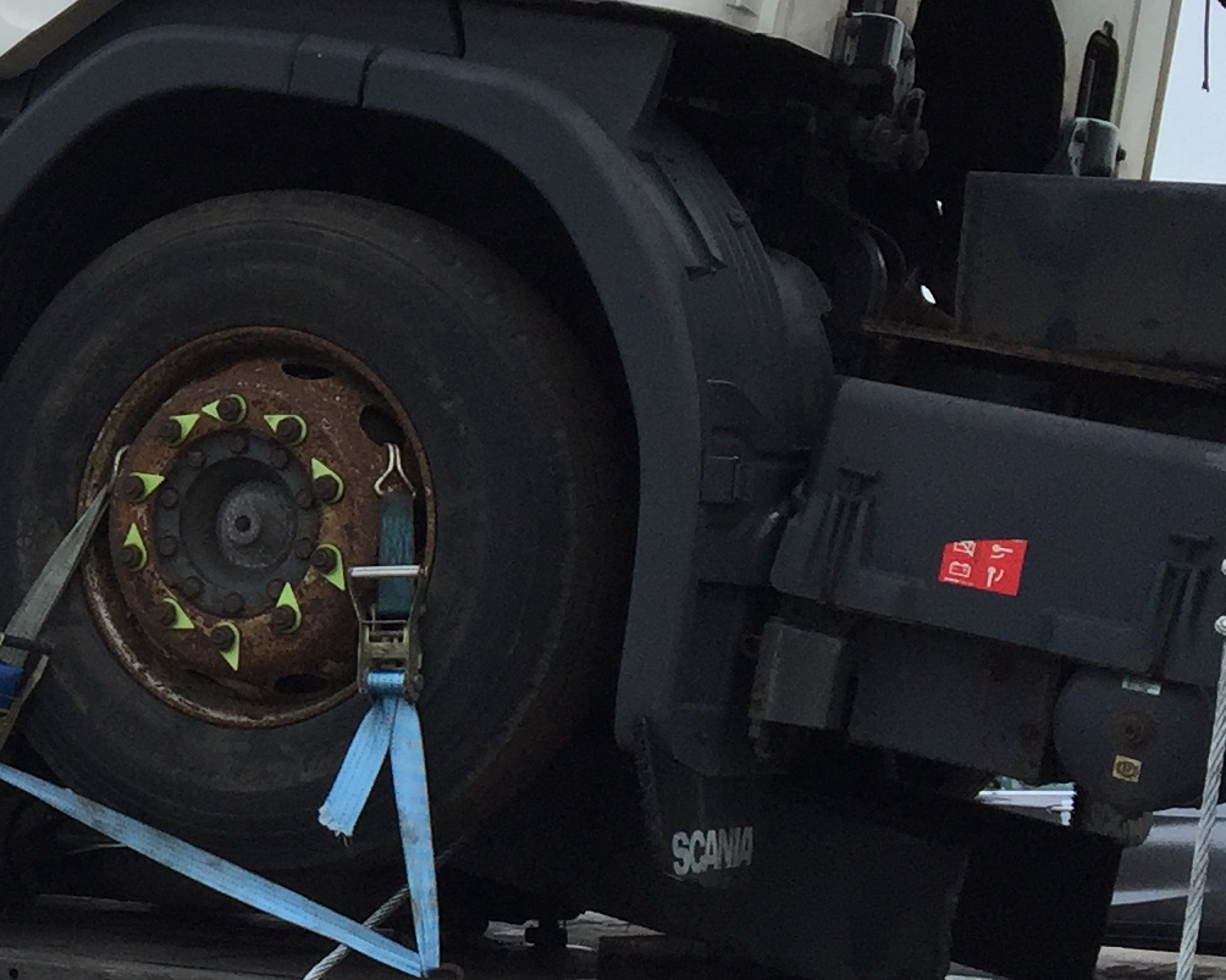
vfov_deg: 16.7
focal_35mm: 92
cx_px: -399
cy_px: 365
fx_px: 3338
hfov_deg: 19.1
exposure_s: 1/1199
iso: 32
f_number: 2.2
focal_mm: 4.15
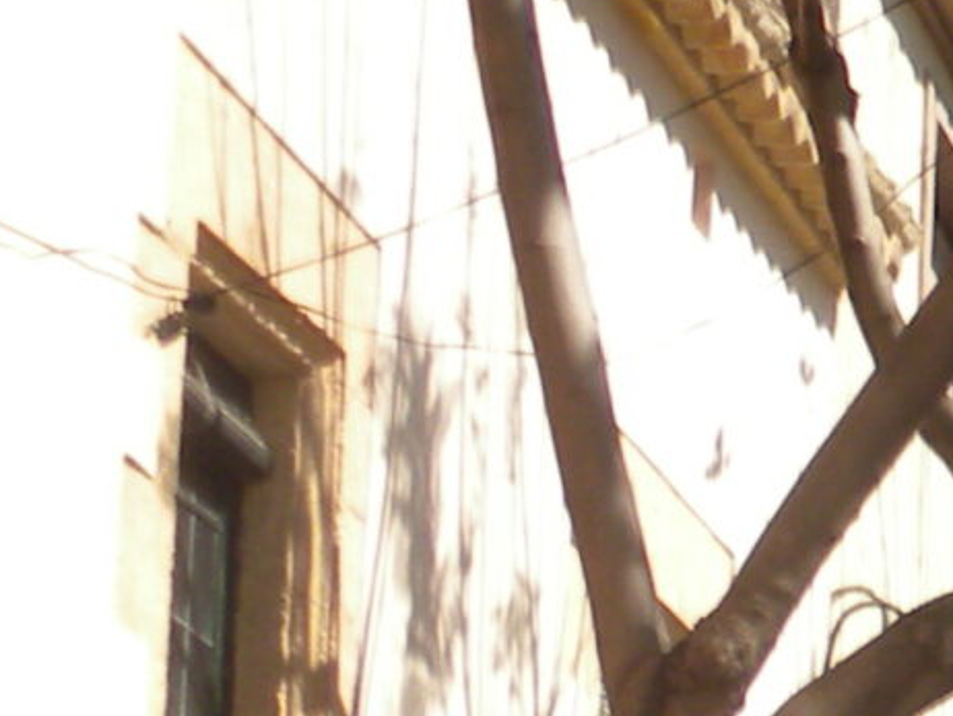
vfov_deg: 7.1
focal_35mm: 205
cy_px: 1063
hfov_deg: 8.6
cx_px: 2488
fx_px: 5647
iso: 64
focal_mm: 6.6
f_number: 10
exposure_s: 1/73.1
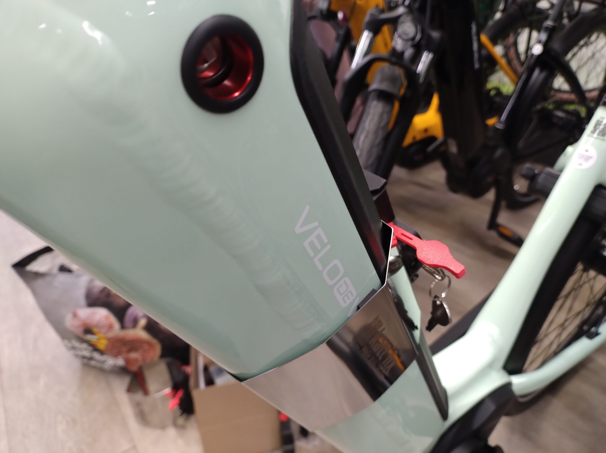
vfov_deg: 54.8
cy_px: 226
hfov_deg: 69.4
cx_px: 303
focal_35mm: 25
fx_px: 437
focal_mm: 4.71
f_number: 1.7
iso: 1347
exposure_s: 1/33.3
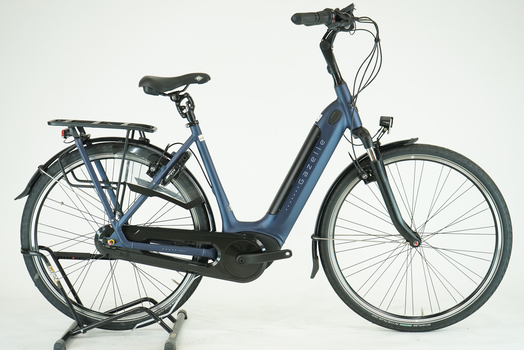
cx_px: 262
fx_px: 786
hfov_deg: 36.9
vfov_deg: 25.1
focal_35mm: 54
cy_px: 175
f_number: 5.6
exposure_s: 1/200
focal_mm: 54
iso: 1600
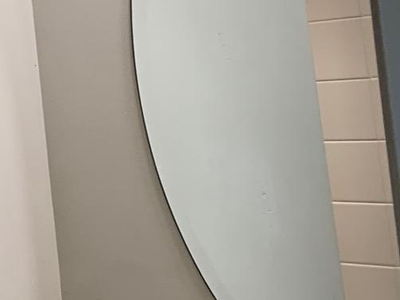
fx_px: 1225
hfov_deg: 15.5
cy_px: -11
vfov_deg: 13.7
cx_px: -351
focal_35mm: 106
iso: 32
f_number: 1.8
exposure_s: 1/120
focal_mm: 4.25
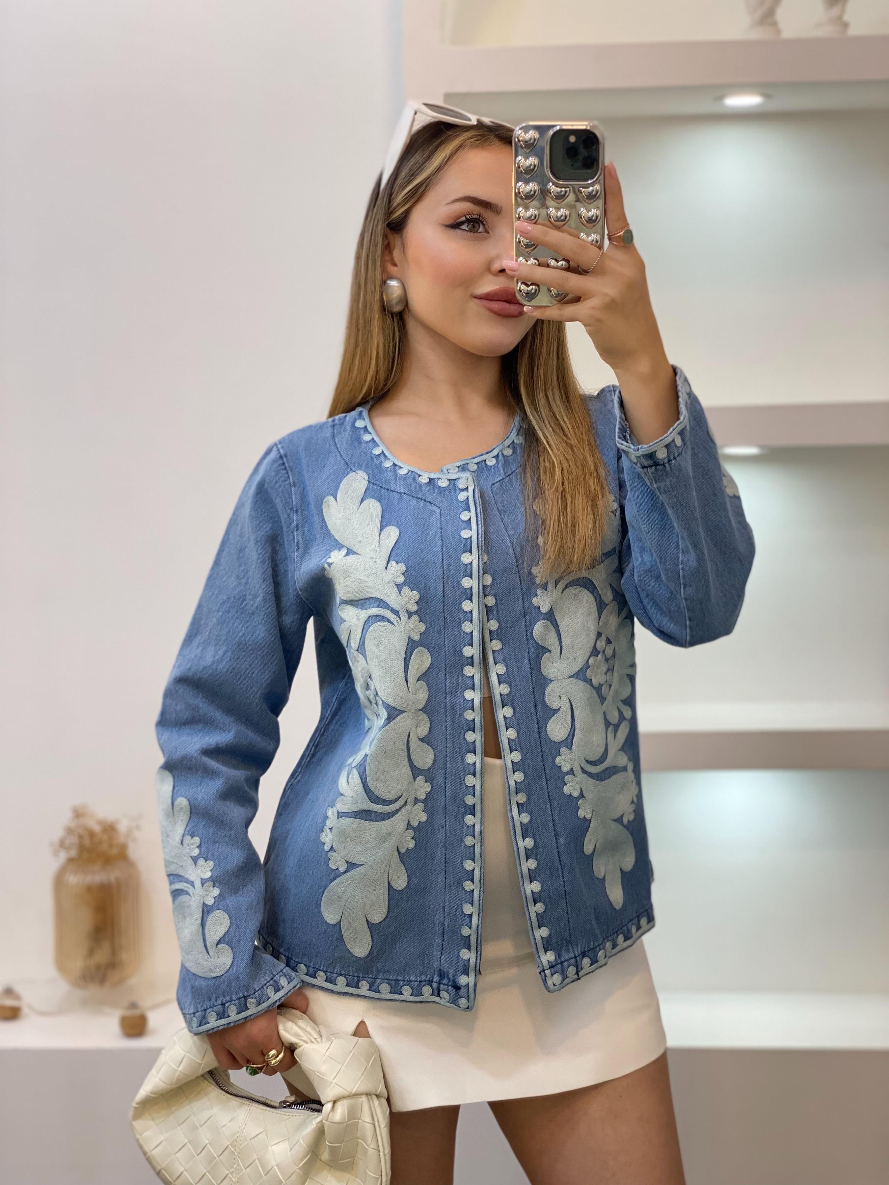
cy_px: 592
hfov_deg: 28.0
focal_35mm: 52
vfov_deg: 36.8
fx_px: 1781
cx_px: 444
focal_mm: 6
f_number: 2
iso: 80
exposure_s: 1/100
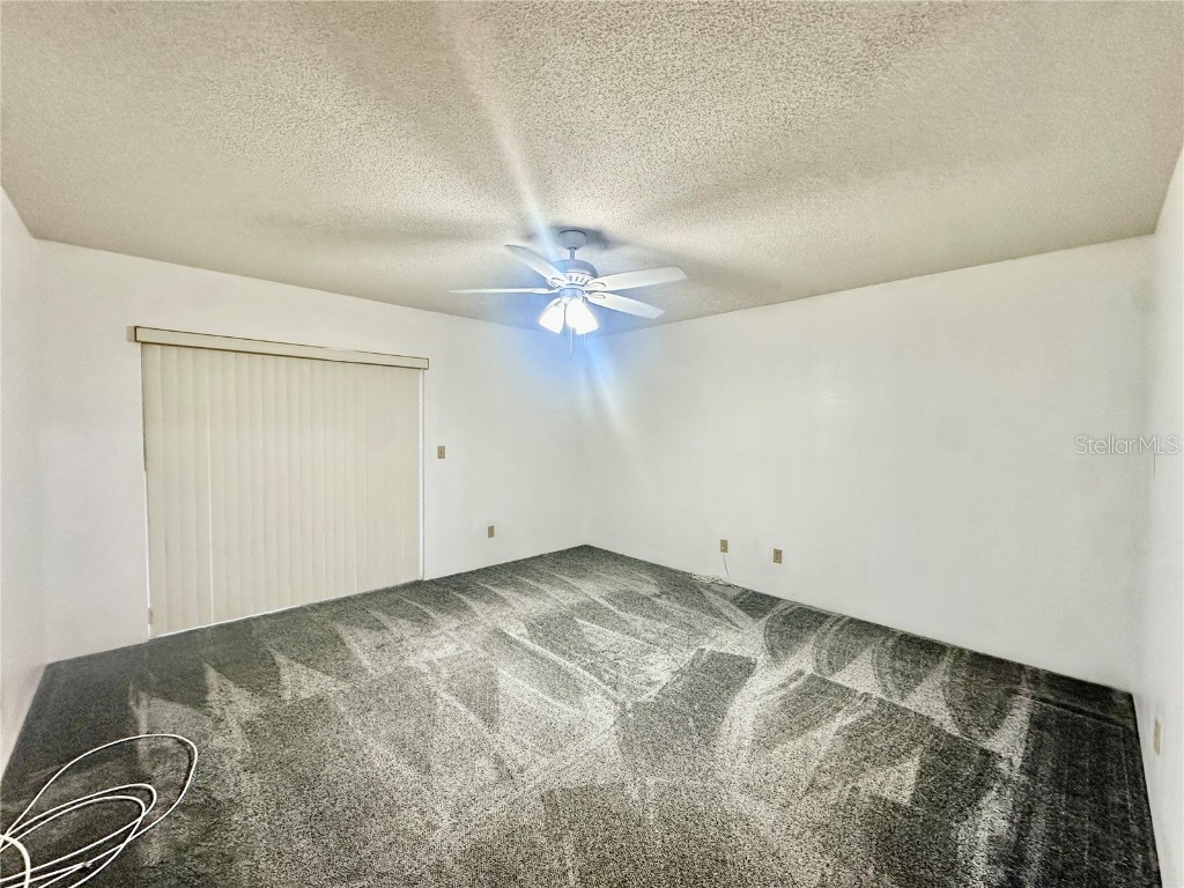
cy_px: 444
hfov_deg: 102.1
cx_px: 592
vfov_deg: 85.7
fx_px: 479
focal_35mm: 14
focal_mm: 2.22
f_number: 2.2
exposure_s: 1/60
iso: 200
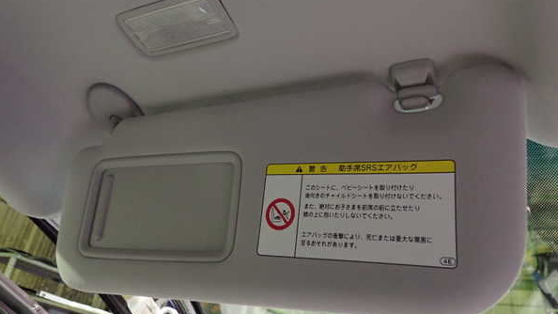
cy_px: 138
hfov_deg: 59.5
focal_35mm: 33
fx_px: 488
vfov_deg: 35.6
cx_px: 279
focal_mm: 5.4
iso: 800
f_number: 2.3
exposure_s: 1/20
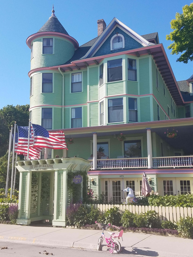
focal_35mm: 26
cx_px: 96
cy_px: 128
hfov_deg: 53.1
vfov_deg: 67.3
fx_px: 193
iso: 40
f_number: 1.7
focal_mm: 4.2
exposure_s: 1/1360
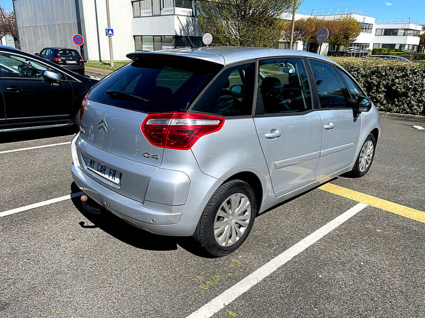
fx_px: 319
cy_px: 159
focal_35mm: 26
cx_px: 212
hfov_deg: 67.3
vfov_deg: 53.1
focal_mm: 4.2
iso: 32
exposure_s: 1/3040
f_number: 1.6
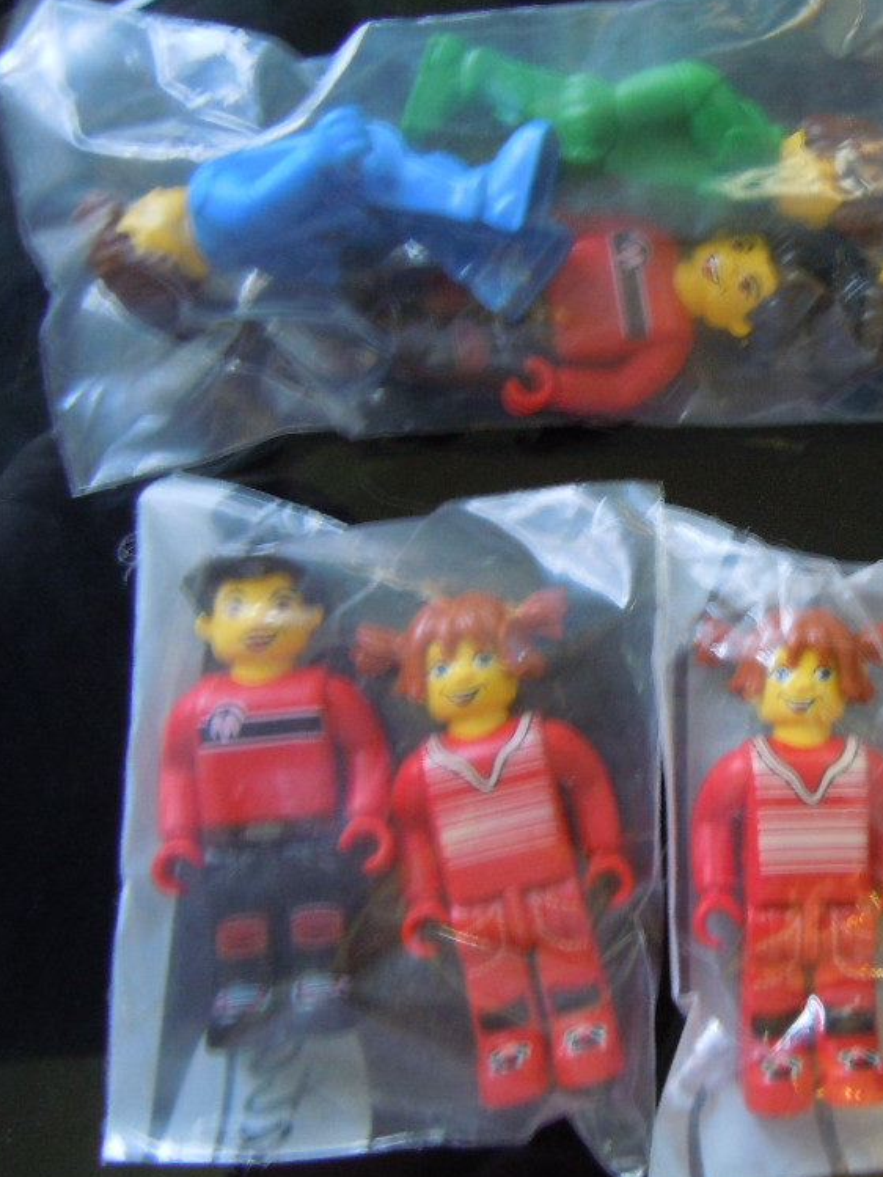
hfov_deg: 33.8
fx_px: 1394
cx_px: 743
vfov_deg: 45.8
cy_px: 592
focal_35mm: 41
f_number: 3.5
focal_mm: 5.4
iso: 400
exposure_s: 1/2.5
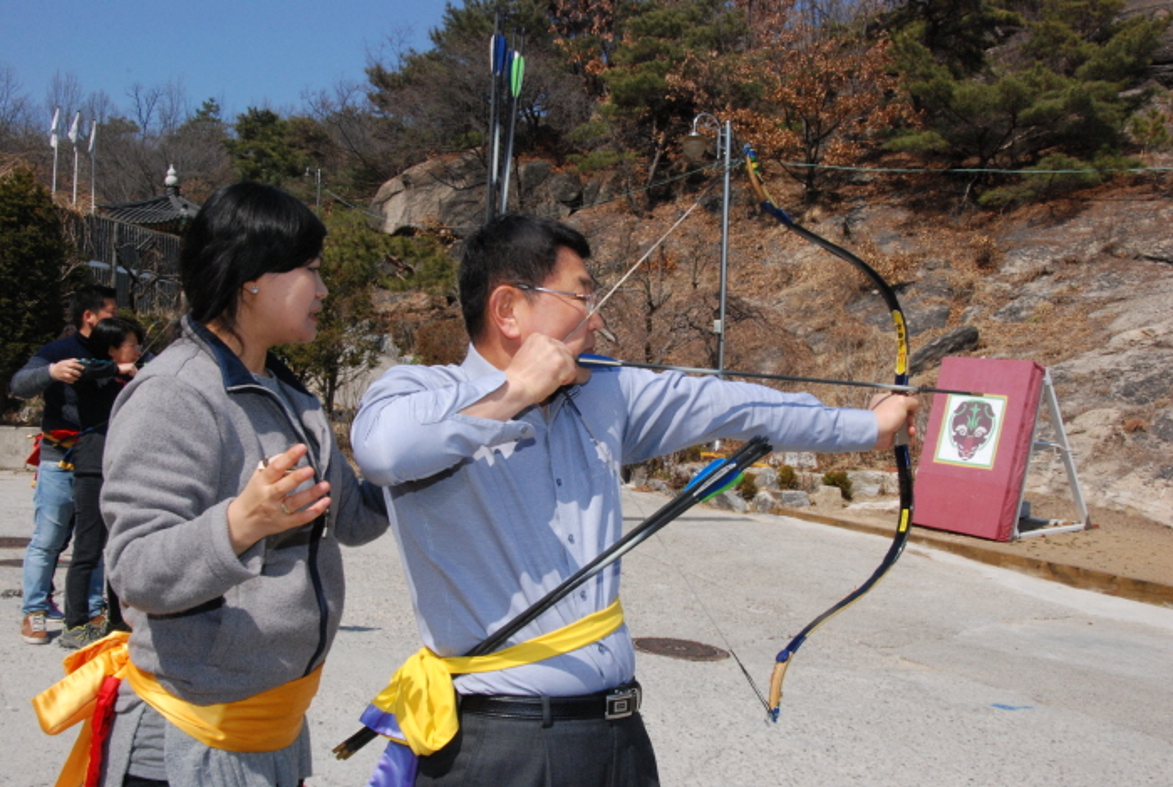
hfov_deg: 51.2
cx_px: 586
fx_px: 1224
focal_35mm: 38
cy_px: 394
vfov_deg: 35.7
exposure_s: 1/200
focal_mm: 25
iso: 640
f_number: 22
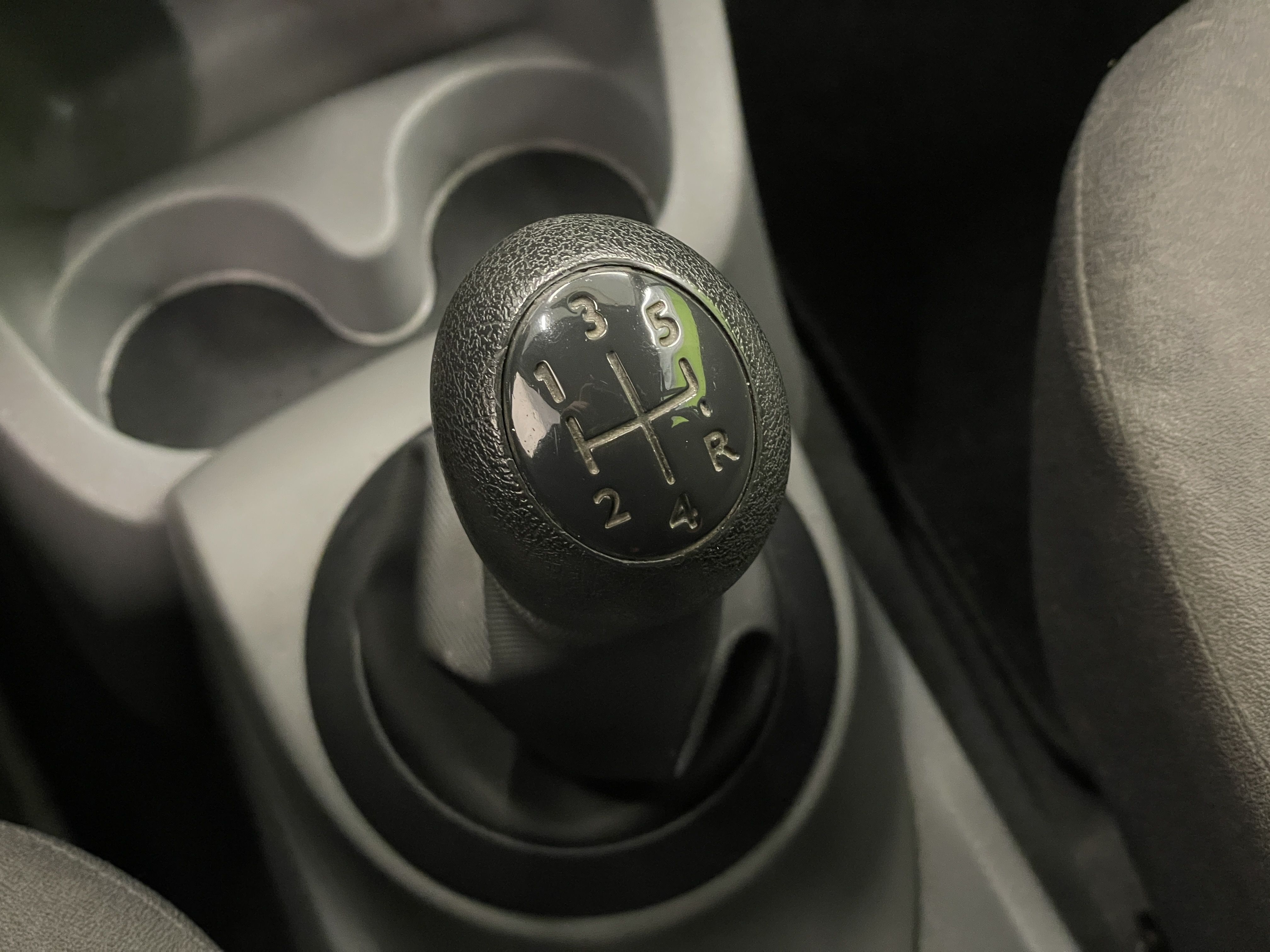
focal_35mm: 52
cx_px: 635
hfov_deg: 36.8
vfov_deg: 28.0
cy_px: 476
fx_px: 1908
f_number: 2
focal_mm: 6
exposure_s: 1/50
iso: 640
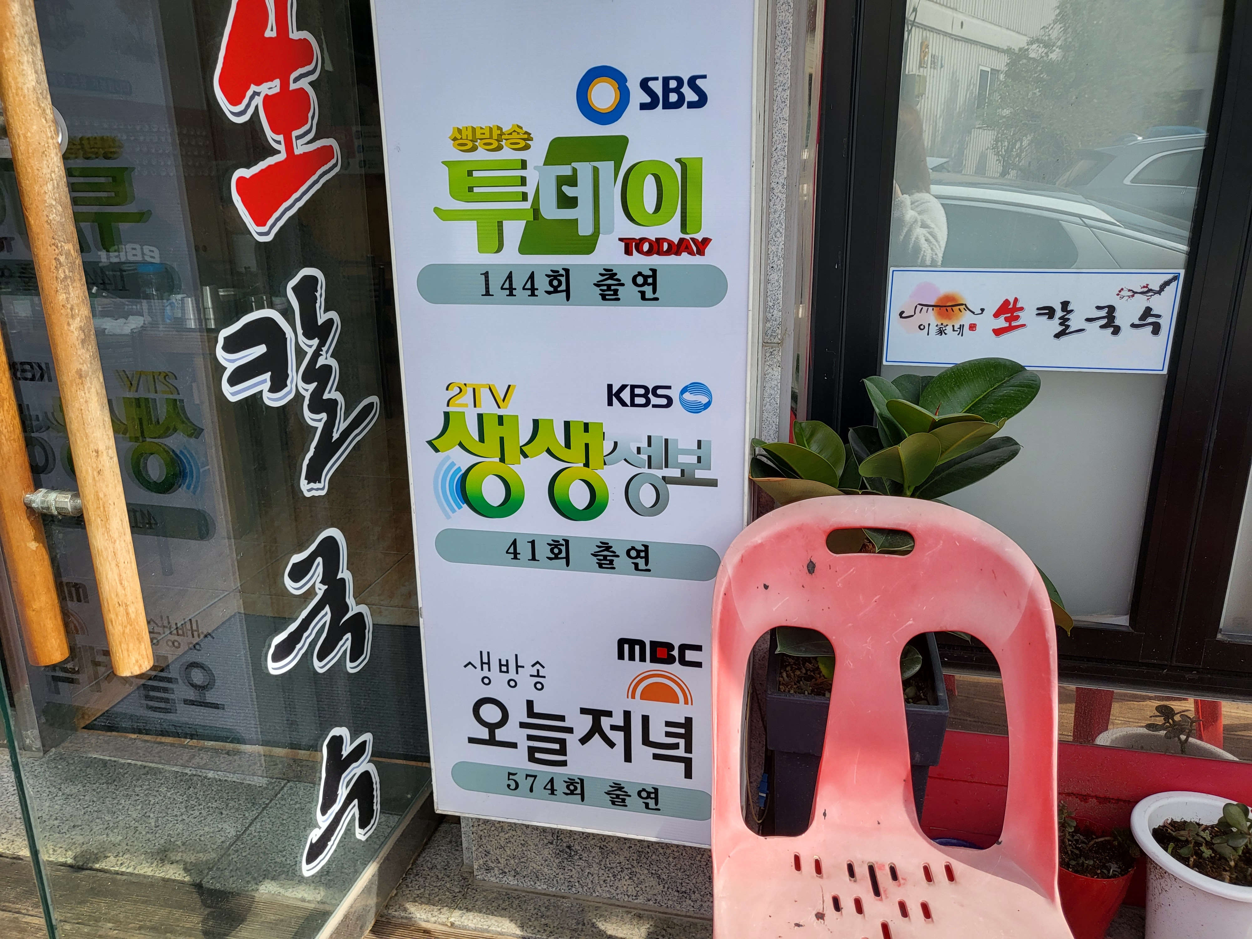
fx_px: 940
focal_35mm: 26
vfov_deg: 53.1
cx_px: 626
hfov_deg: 67.3
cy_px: 470
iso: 50
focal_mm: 4.25
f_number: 1.8
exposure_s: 1/1154
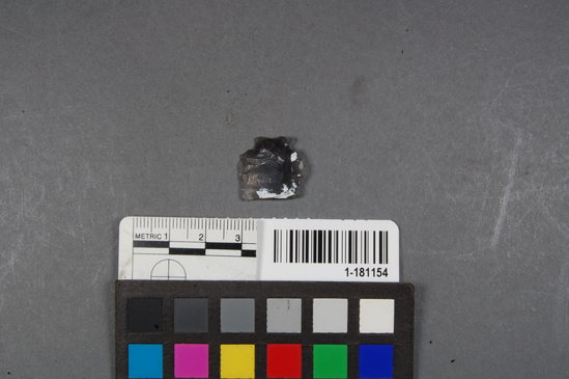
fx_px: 900
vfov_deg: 23.7
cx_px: 284
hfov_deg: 35.1
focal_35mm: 57
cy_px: 190
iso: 200
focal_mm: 38
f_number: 32
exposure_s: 1/4
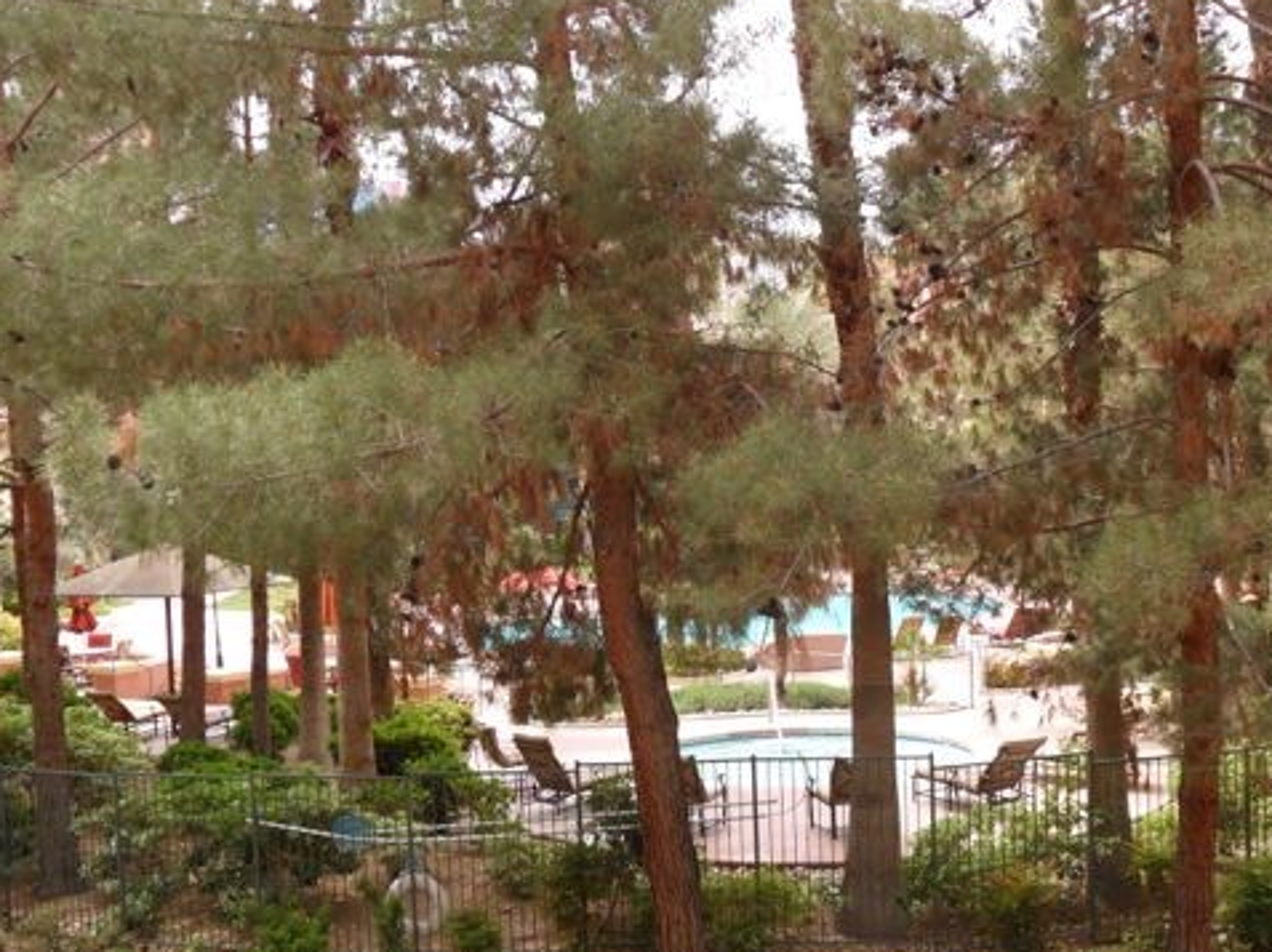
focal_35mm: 47
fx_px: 1726
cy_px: 523
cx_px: 672
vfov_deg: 30.8
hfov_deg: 40.4
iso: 80
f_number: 3
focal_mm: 6.3
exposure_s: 1/250
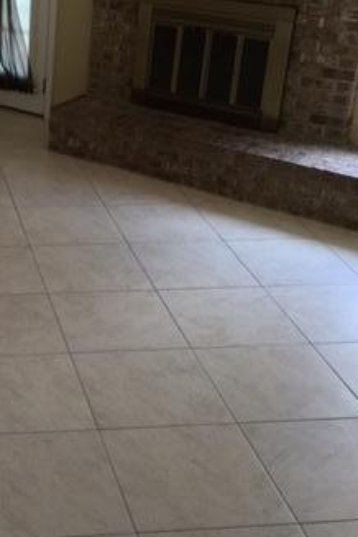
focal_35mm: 59
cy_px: 233
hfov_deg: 22.0
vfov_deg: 33.9
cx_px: -13
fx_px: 880
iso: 40
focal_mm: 4.15
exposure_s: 1/40
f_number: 2.2
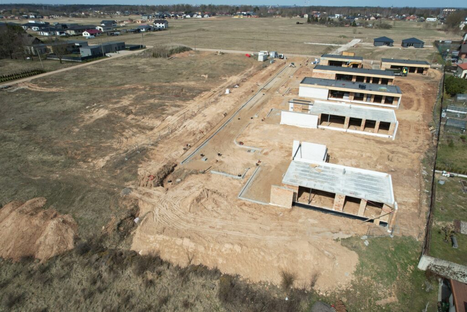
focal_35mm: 22
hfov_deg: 78.6
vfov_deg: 57.2
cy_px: 156
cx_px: 234
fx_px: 285
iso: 100
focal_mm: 8.38
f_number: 2.8
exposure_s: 1/2500
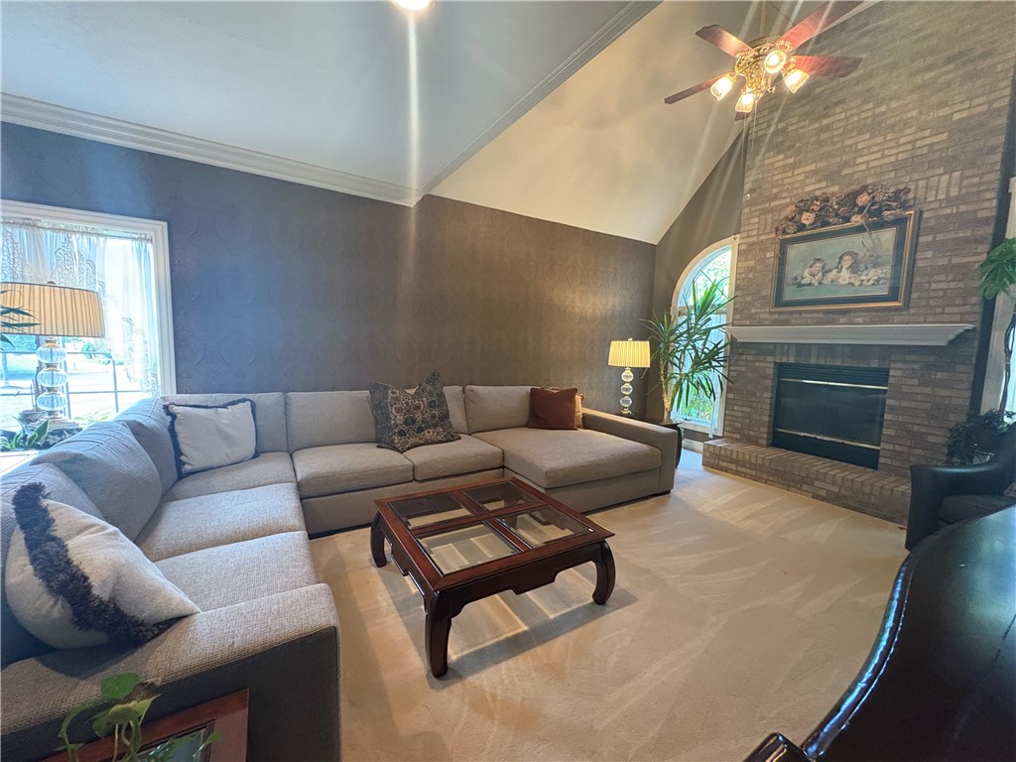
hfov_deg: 102.1
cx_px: 508
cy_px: 381
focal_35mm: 14
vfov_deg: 85.7
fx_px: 411
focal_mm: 2.22
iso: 640
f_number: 2.2
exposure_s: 1/60
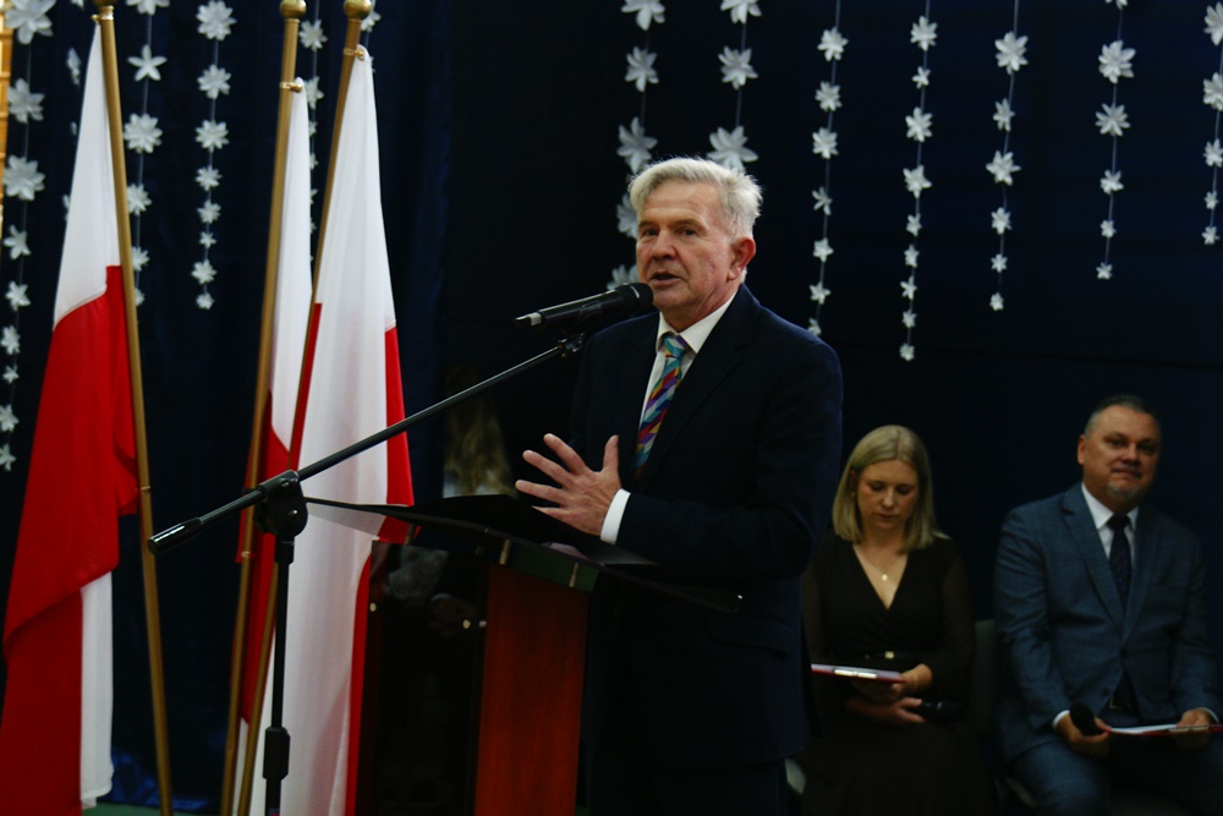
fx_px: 3567
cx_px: 612
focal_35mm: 105
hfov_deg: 19.5
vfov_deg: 13.0
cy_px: 408
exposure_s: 1/50
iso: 800
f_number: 5.6
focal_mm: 70
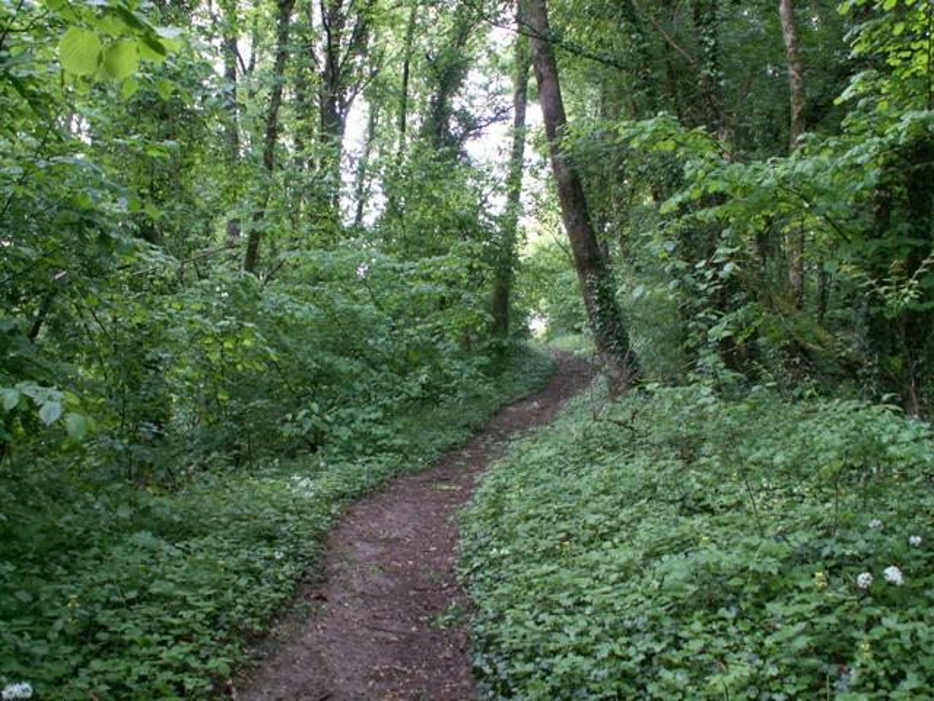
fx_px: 944
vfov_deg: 40.7
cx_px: 467
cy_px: 350
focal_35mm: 35
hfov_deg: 52.6
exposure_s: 1/40
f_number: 2.8
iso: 80
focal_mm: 5.86
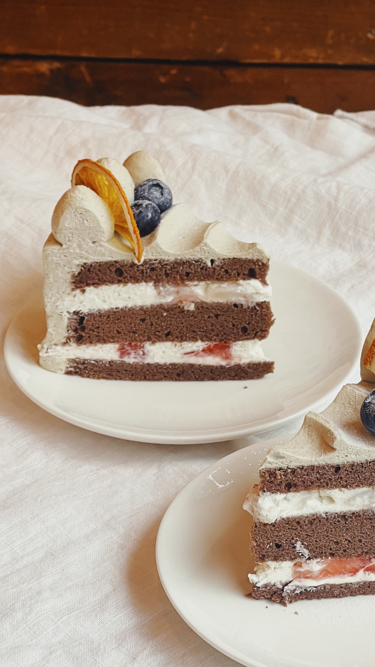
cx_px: 276
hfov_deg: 12.7
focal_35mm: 95
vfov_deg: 22.4
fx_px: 1679
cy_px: 399
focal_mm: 7.5
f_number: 2.2
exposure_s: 1/101
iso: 80
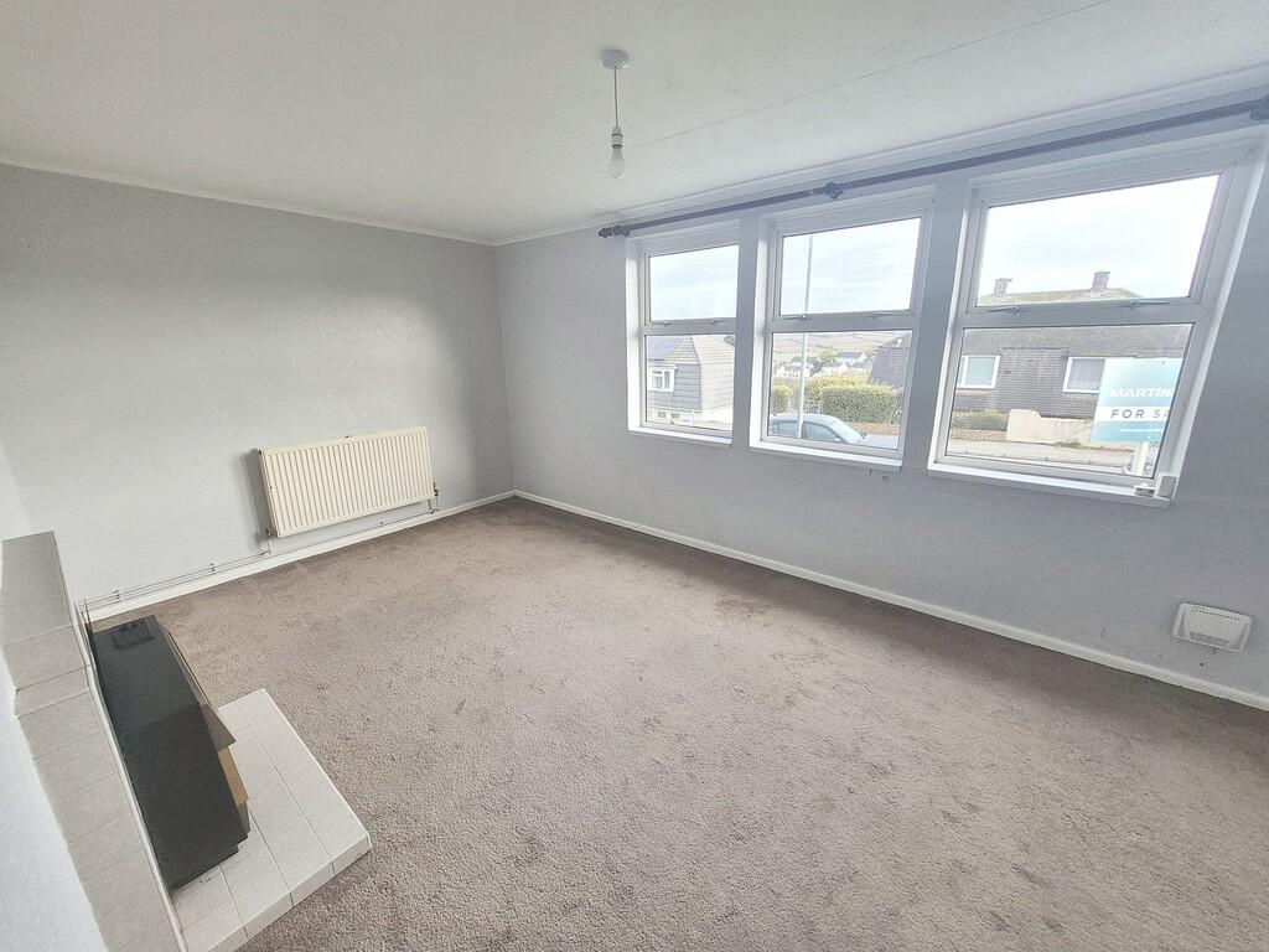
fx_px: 477
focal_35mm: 13
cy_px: 476
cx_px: 634
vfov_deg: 89.9
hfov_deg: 106.2
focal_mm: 1.7
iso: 50
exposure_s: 1/122
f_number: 2.2
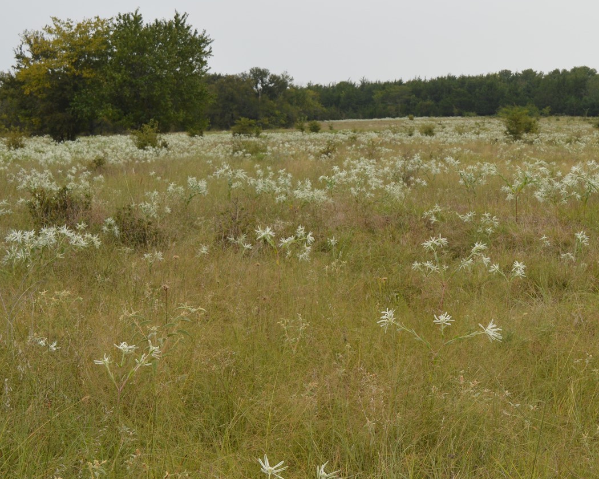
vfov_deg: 21.4
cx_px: 513
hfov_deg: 26.1
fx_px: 1259
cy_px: 142
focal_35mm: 71
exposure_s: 1/250
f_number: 8
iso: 100
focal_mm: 26
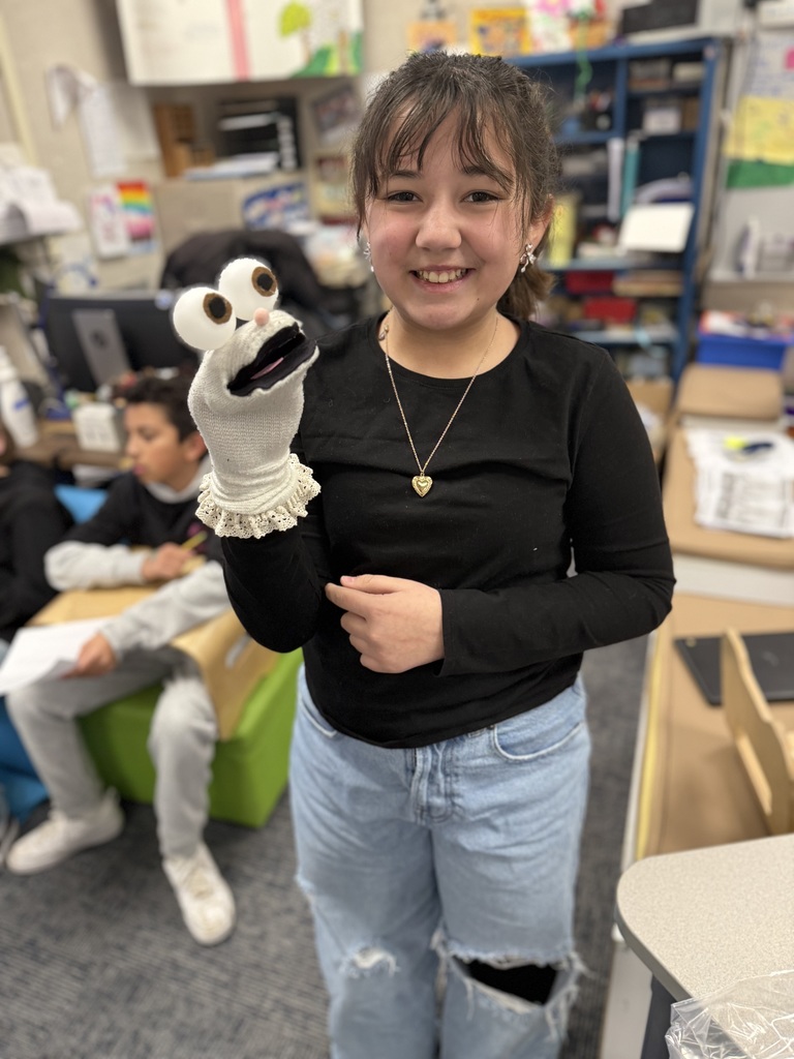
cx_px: 397
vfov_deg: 71.6
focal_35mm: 24
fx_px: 734
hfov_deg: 56.8
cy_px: 530
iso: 250
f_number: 1.78
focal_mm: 6.76
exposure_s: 1/60
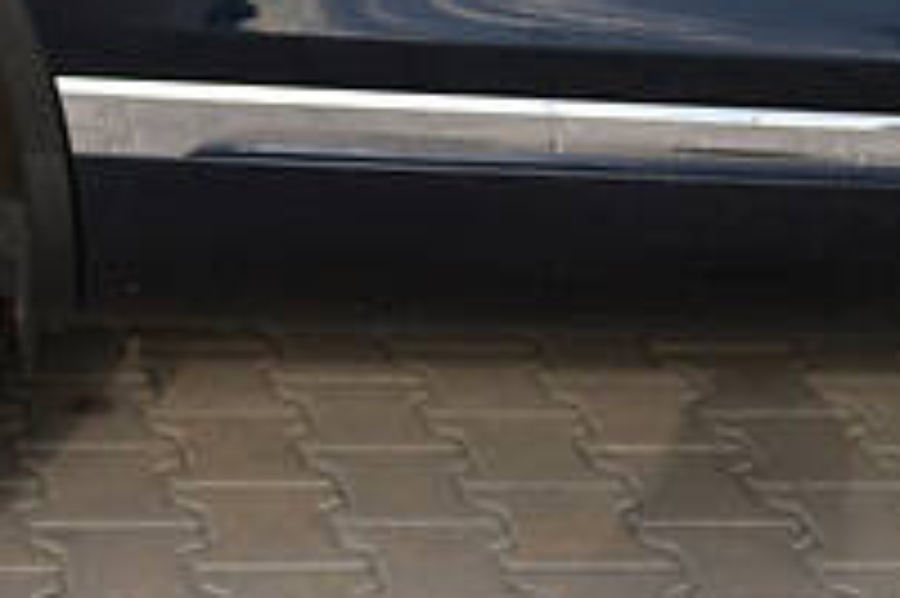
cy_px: -375
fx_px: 3597
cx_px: -220
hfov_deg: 13.8
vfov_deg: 9.2
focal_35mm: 144
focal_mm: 24
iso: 400
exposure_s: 1/1600
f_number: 4
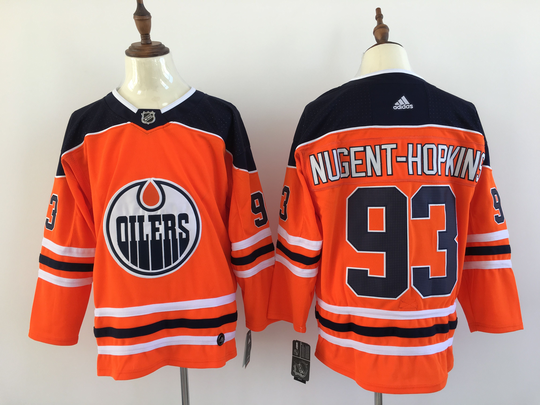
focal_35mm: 29
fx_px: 452
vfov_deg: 48.2
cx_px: 270
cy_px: 202
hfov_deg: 61.7
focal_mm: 4.15
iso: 25
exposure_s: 1/100
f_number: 2.2
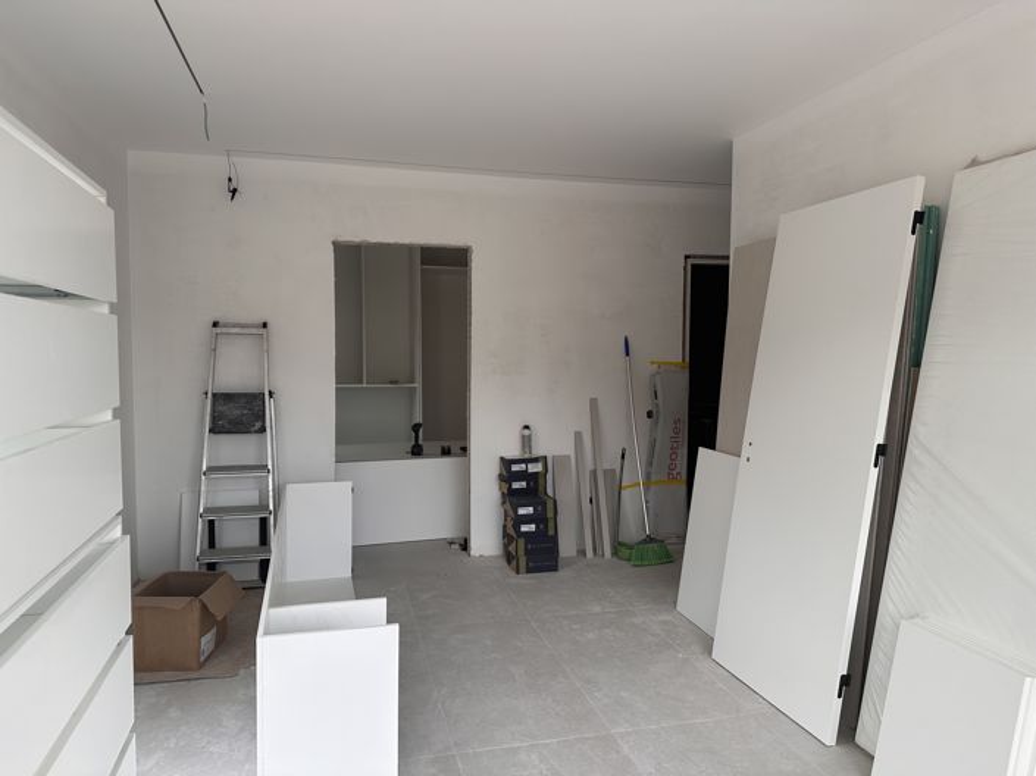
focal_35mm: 24
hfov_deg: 71.6
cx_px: 518
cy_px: 388
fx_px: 718
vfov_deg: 56.8
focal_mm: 6.86
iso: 80
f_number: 1.78
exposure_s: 1/401
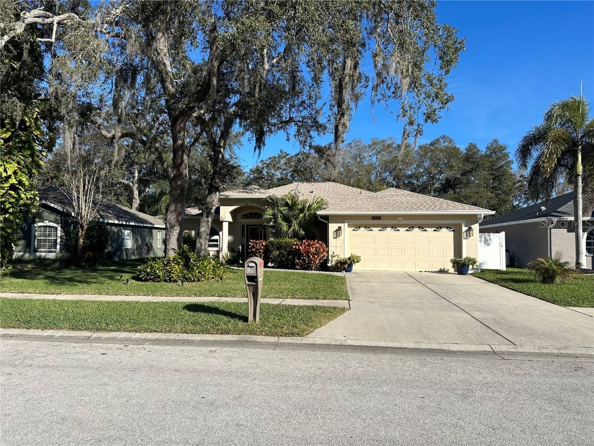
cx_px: 297
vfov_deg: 56.8
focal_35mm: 24
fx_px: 412
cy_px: 223
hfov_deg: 71.6
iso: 80
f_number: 1.78
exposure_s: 1/5000
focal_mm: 6.86
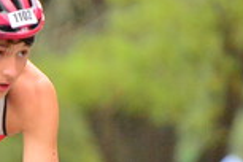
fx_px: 4866
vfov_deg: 1.9
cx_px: -49
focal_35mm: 721
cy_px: 183
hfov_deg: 2.9
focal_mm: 200
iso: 4000
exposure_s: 1/3200
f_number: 2.8
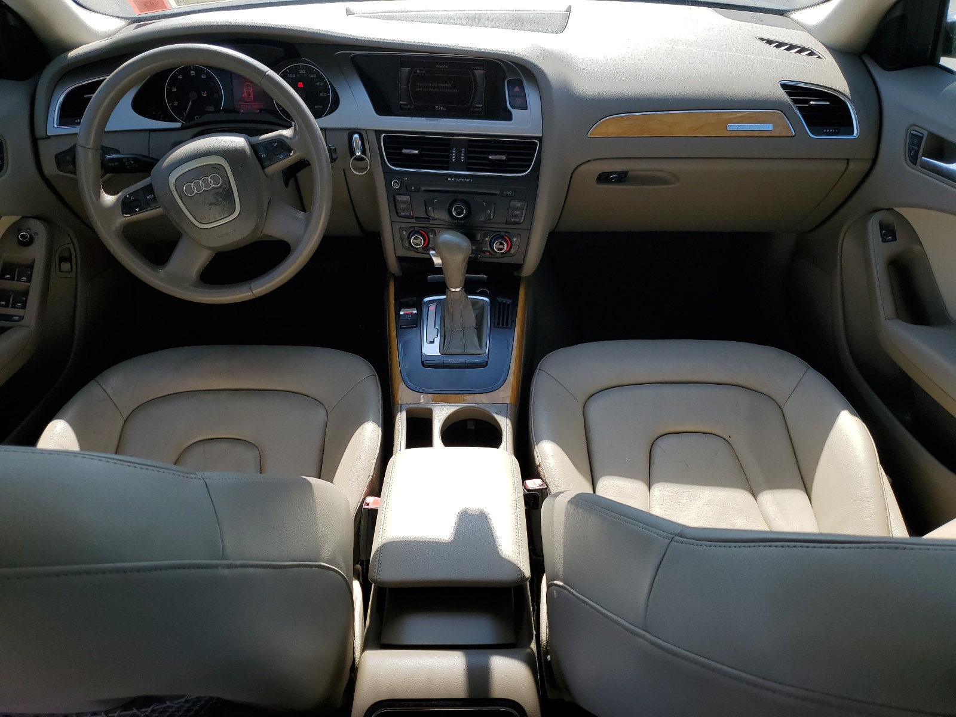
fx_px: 718
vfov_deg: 53.1
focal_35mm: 26
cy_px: 358
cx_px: 478
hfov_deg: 67.3
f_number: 1.5
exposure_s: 1/1111
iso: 50
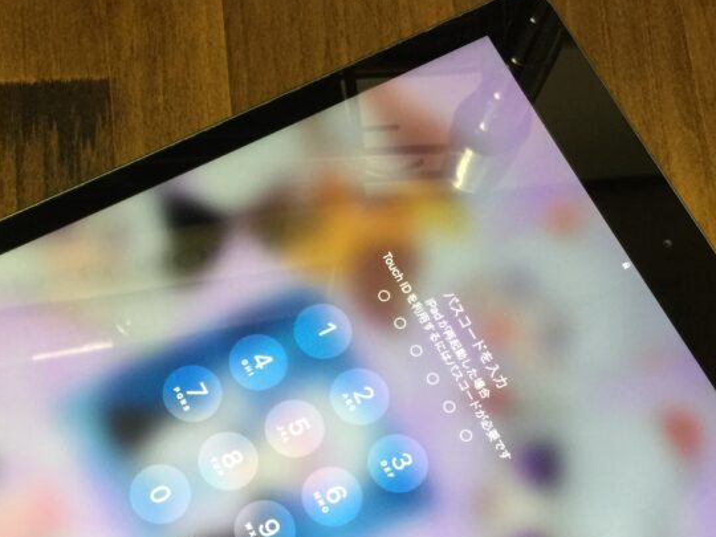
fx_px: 1138
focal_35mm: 55
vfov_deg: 25.8
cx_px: 228
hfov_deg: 34.6
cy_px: 472
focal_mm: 4.15
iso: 50
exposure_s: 1/30
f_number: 2.2
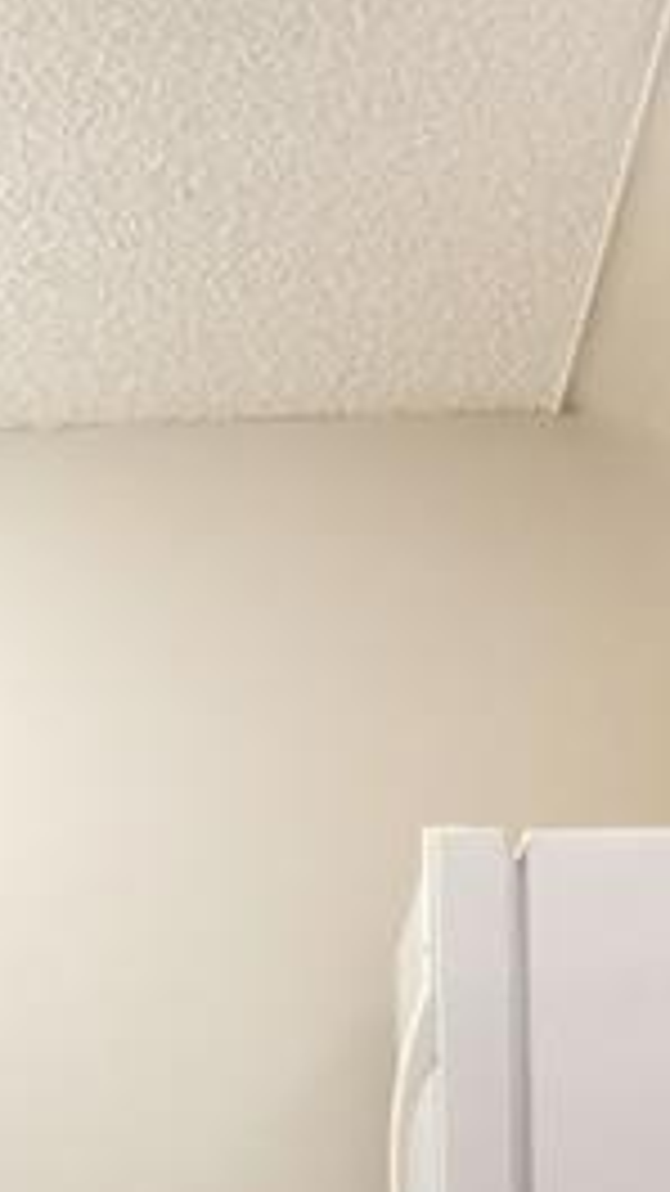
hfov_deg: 14.3
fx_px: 2654
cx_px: 180
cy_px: 1435
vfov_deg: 23.2
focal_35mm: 84
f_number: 2.2
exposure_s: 1/30
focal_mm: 2.23
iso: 200
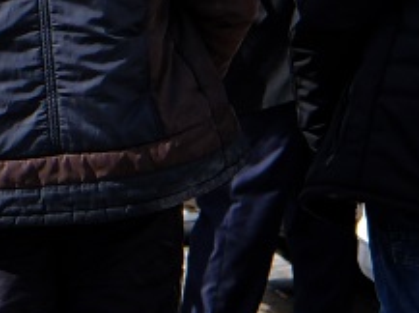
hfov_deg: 5.0
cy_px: -118
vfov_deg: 3.9
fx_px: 4544
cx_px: -890
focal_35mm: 376
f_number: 4
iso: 320
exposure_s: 1/2000
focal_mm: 41.1
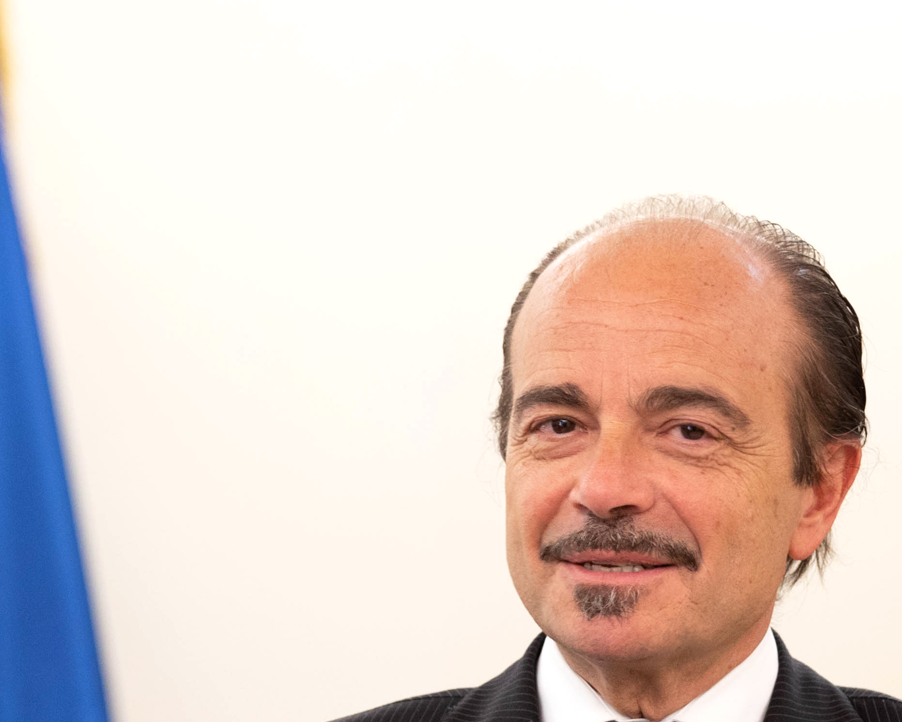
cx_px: 585
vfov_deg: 6.3
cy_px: 738
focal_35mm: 243
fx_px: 6487
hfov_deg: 8.0
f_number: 2.8
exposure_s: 1/100
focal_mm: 80
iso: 1000
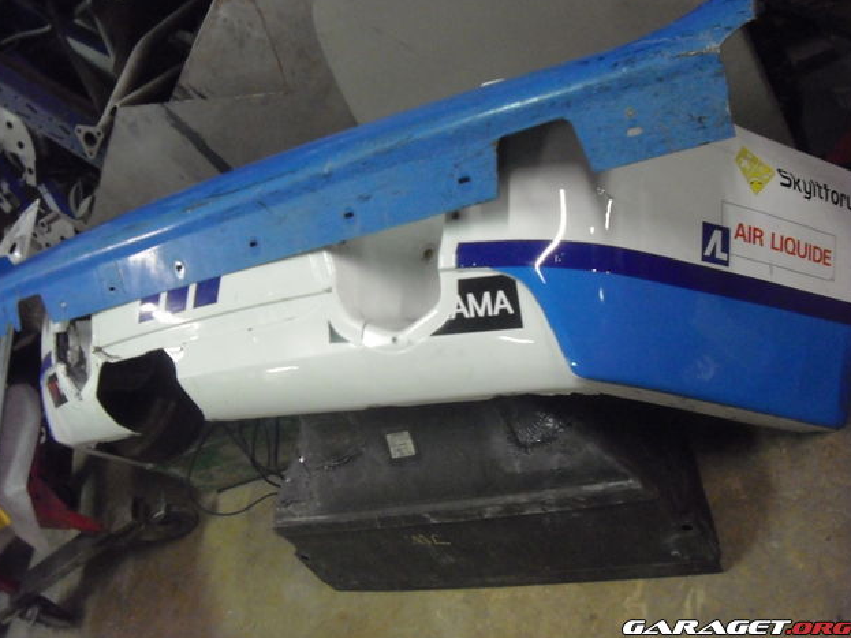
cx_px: 419
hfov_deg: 49.0
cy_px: 313
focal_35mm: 38
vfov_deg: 37.7
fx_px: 934
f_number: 2.7
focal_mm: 6.2
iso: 800
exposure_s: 1/40
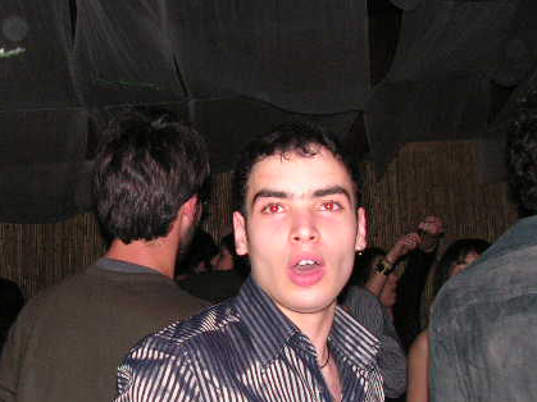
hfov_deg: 34.8
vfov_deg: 26.3
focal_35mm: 55
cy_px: 285
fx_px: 853
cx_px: 200
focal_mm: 6
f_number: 3.2
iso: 200
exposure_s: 1/40
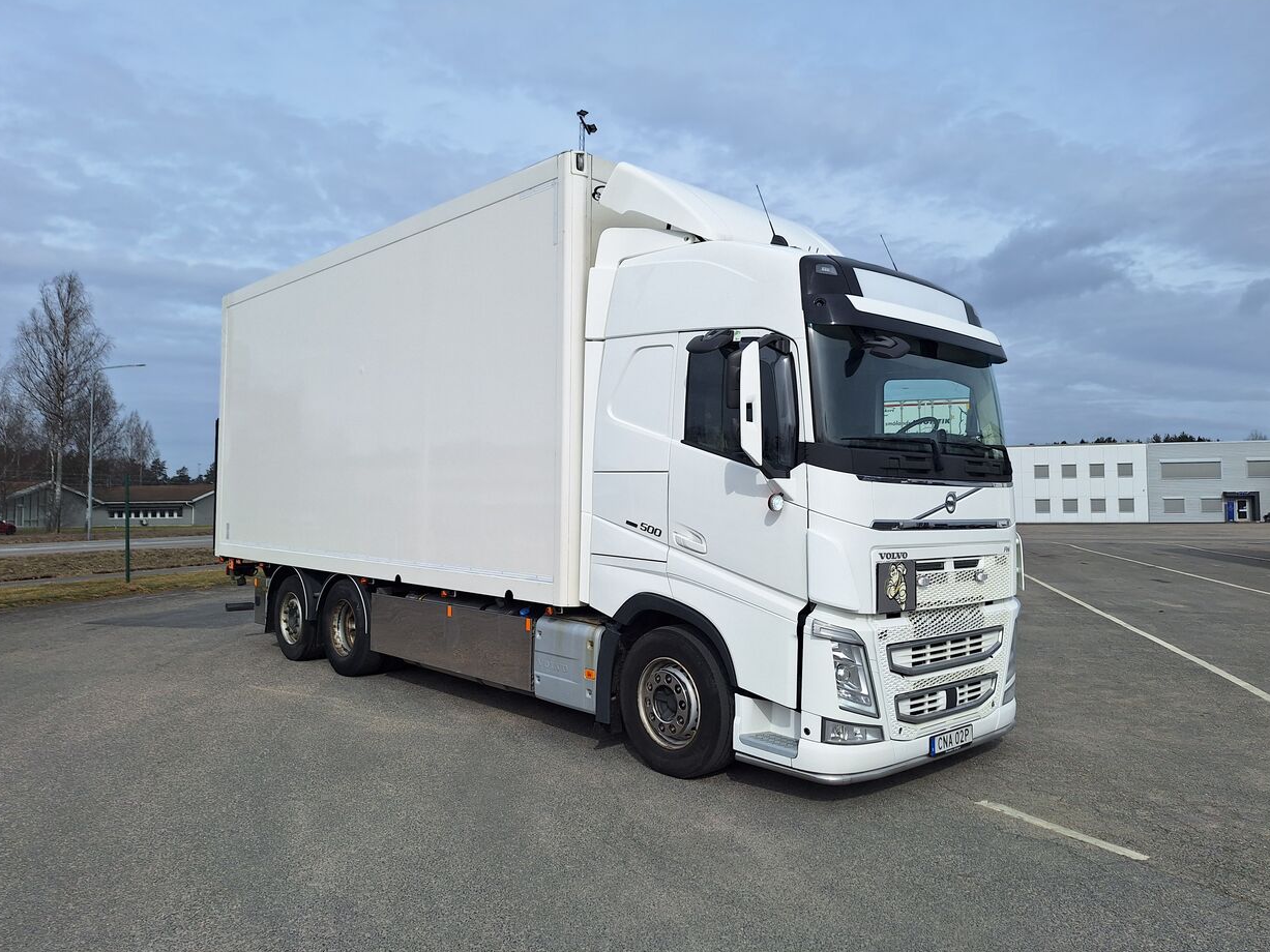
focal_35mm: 24
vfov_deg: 56.8
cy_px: 458
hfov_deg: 71.6
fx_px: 880
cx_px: 636
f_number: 1.8
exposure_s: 1/3012
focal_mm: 5.54
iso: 40
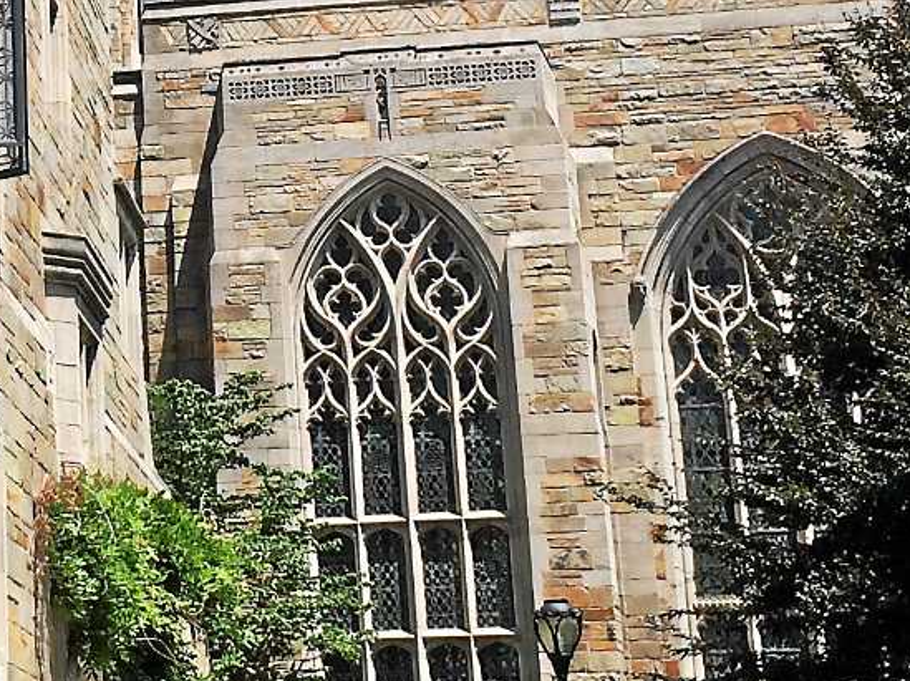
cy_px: 78
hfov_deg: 17.0
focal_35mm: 112
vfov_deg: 13.1
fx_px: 2942
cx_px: -103
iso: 40
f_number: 2.2
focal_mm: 4.12
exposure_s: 1/1786
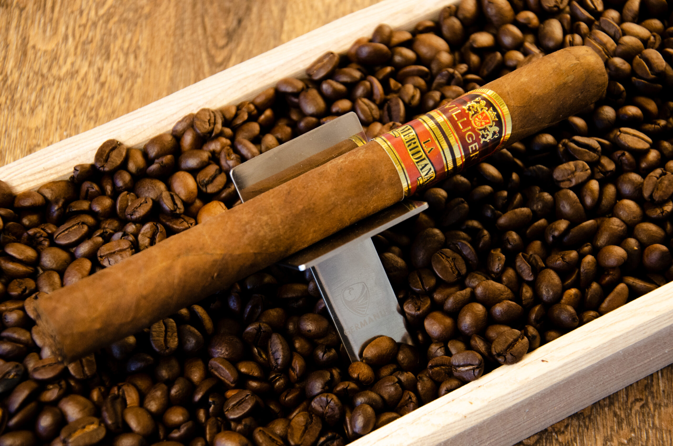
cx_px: 336
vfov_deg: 13.0
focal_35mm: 105
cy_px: 223
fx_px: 1959
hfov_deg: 19.5
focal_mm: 70
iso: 800
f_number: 5.3
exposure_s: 1/20
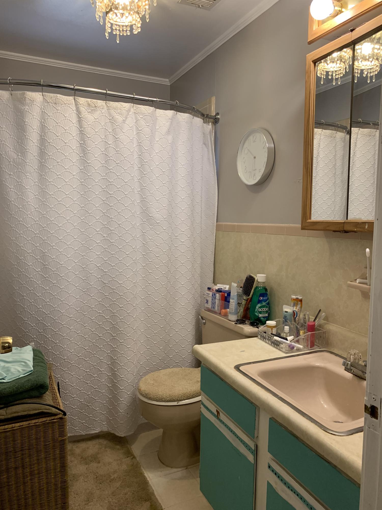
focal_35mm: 26
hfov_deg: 53.1
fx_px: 383
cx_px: 191
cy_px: 255
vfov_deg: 67.3
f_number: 1.8
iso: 125
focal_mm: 4.25
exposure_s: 1/60
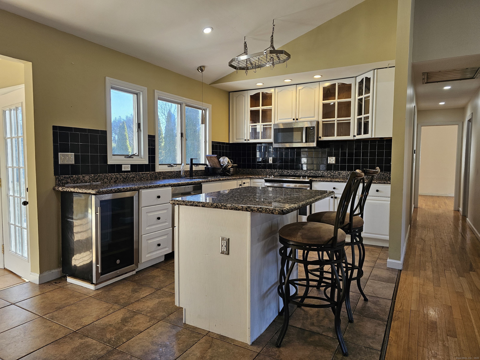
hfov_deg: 73.9
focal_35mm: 23
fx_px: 319
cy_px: 180
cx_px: 240
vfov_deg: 58.9
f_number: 1.7
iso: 80
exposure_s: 1/120
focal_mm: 6.3
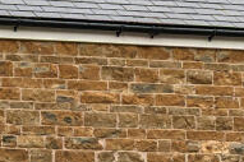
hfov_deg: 10.7
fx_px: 1307
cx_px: 143
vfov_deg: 7.0
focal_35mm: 193
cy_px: 217
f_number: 8
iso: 400
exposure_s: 1/250
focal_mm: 24
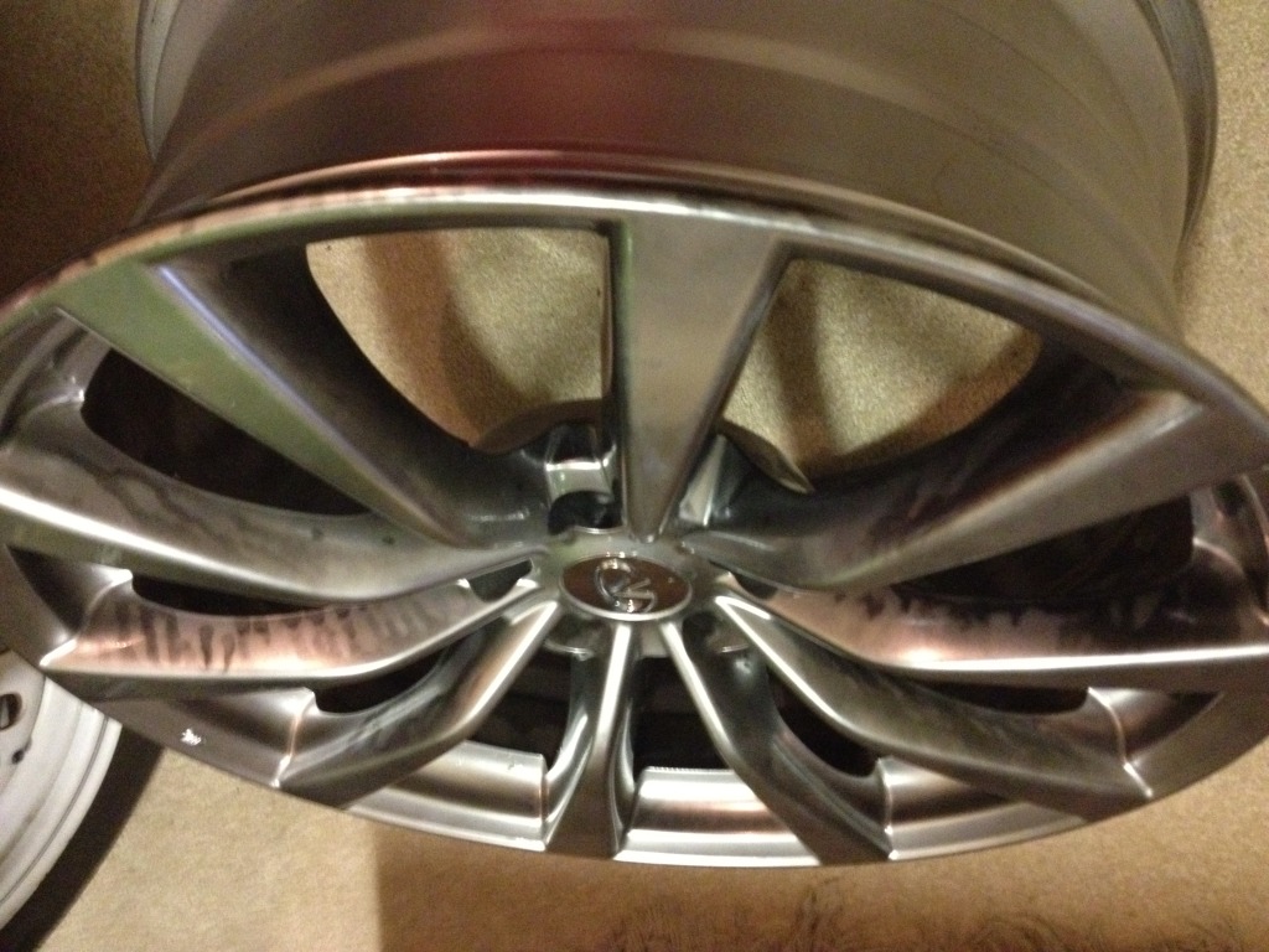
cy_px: 476
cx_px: 634
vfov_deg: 40.7
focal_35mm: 35
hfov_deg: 52.6
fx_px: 1283
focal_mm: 4.3
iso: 800
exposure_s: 1/15
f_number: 2.4
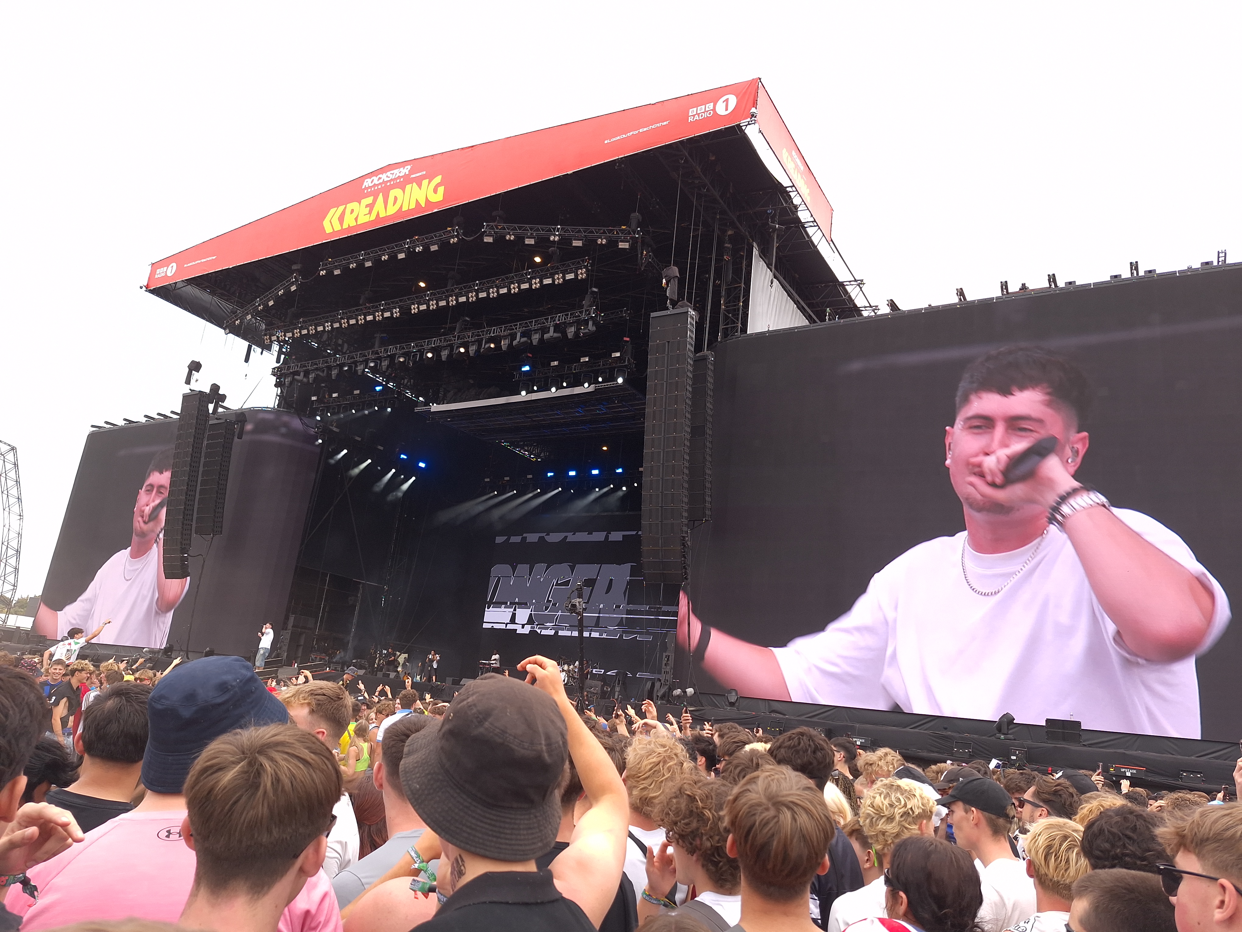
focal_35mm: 23
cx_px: 621
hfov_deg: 73.9
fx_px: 825
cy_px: 466
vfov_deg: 58.9
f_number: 1.8
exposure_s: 1/750
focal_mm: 5.54
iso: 64
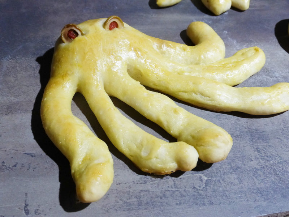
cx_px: 144
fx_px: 334
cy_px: 108
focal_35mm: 40
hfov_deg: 46.8
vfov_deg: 36.0
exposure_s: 1/13
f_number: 3.9
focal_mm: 6.9
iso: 400
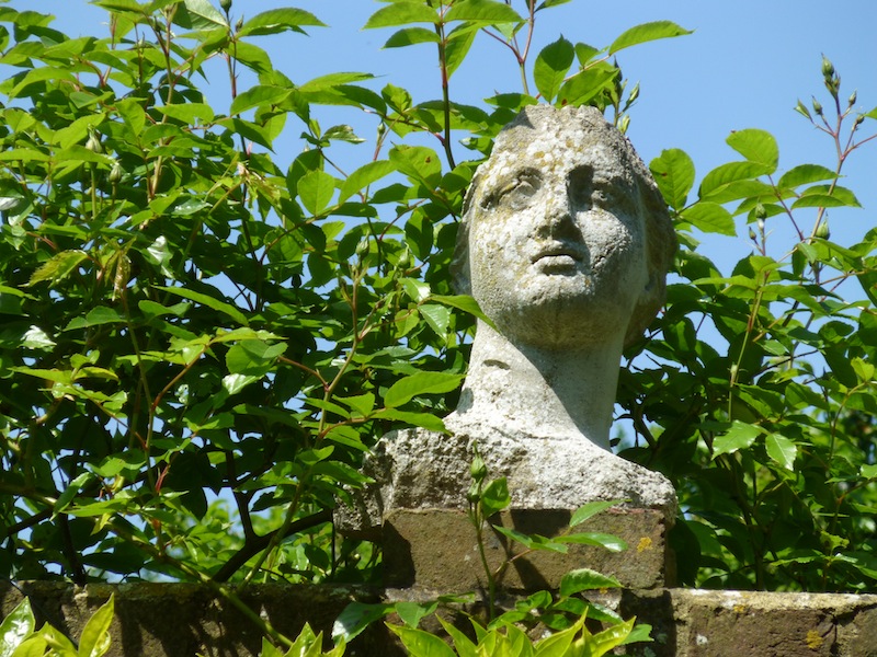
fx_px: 6334
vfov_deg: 5.9
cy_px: 328
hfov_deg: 7.9
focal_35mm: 250
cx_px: 438
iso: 100
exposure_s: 1/320
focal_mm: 45
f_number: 5.9
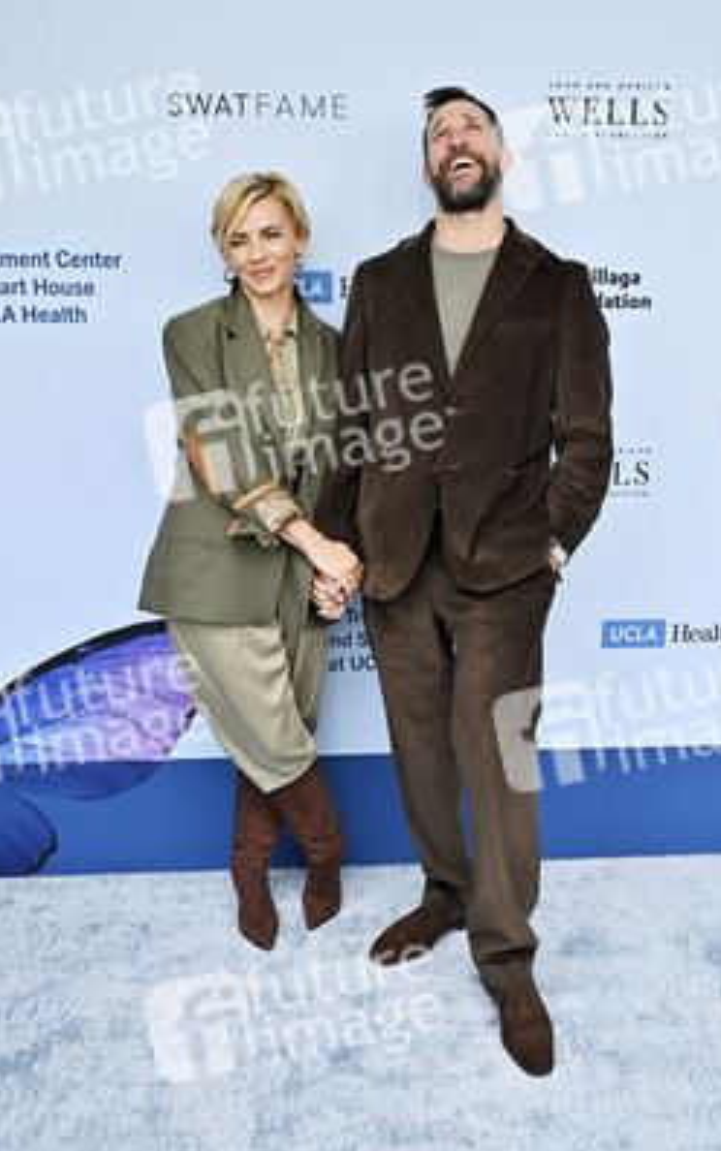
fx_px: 1130
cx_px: 378
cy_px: 578
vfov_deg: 54.0
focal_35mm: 36
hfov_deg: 35.4
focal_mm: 35
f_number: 6.3
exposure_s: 1/320
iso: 640
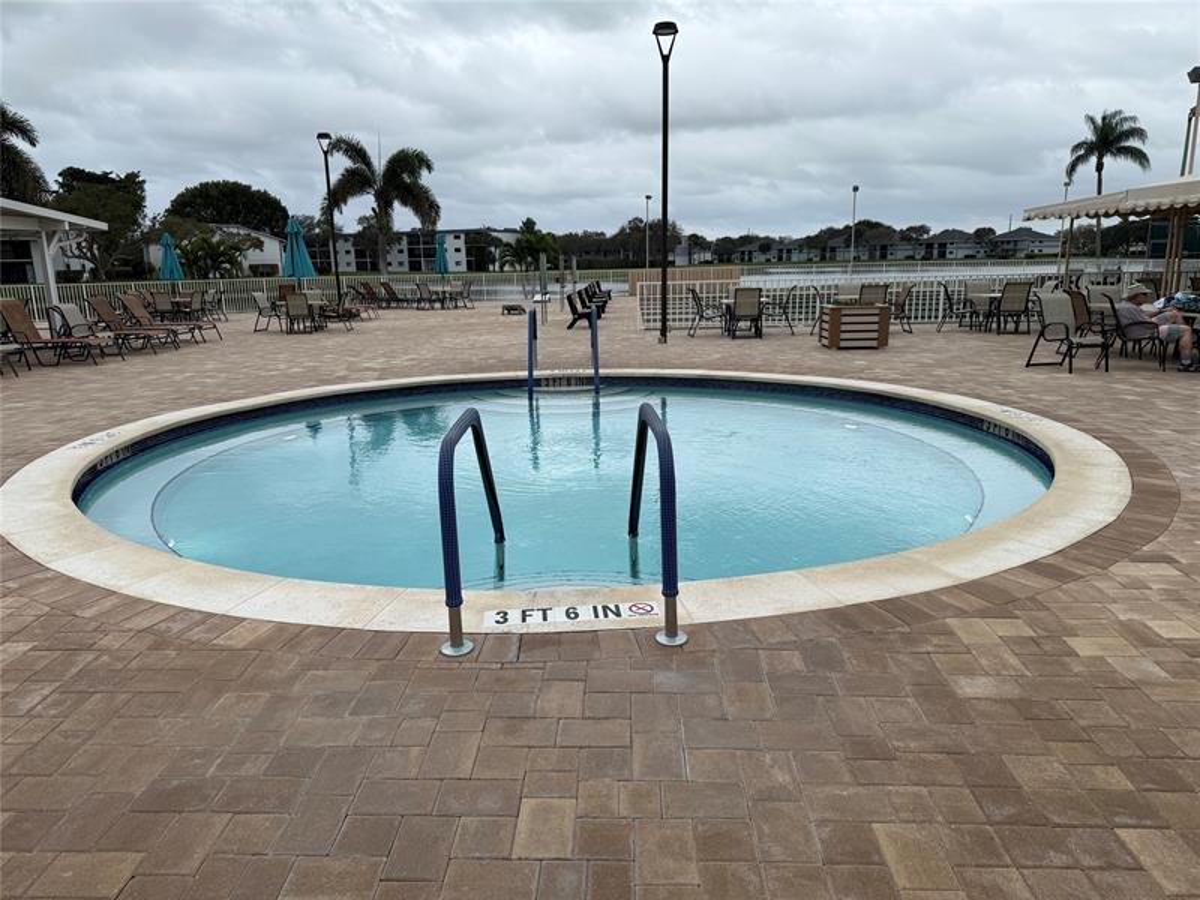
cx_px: 600
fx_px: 832
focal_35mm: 24
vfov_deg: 56.8
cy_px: 450
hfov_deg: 71.6
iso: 80
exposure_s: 1/2611
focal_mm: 6.76
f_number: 1.78
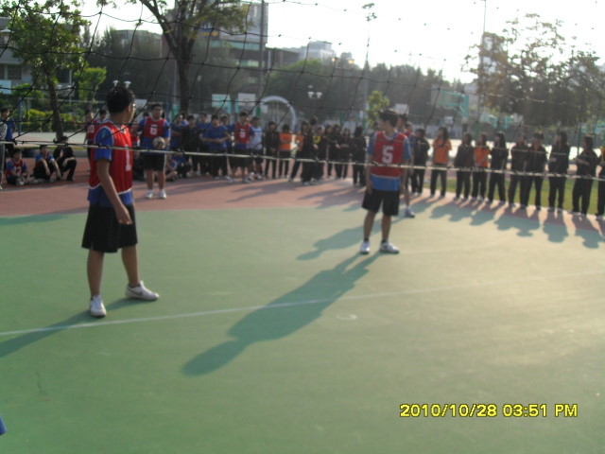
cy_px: 227
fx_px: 699
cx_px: 302
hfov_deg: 46.8
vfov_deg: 36.0
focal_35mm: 40
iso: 100
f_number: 10
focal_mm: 7
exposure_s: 1/90
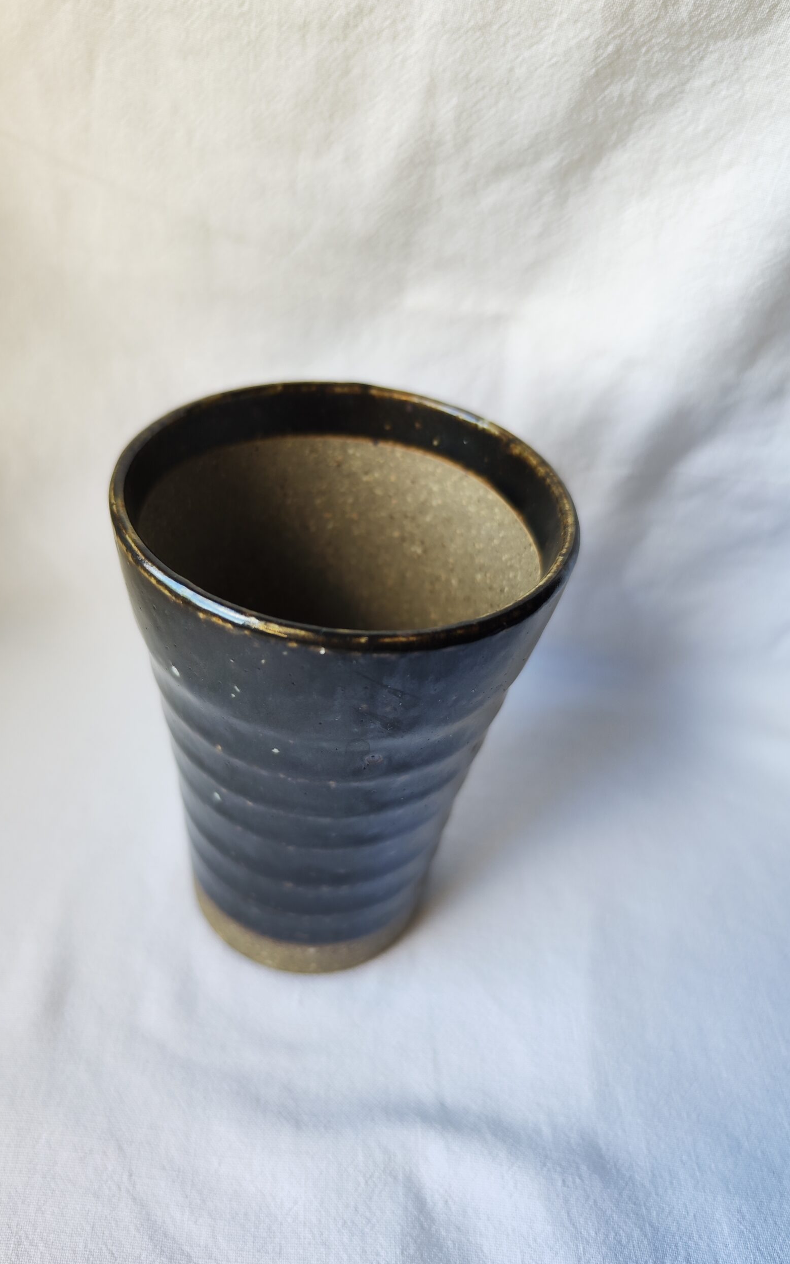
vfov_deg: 72.6
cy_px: 627
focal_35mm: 25
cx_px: 329
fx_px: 861
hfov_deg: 49.1
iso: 252
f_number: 1.69
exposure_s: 1/100
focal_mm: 7.01
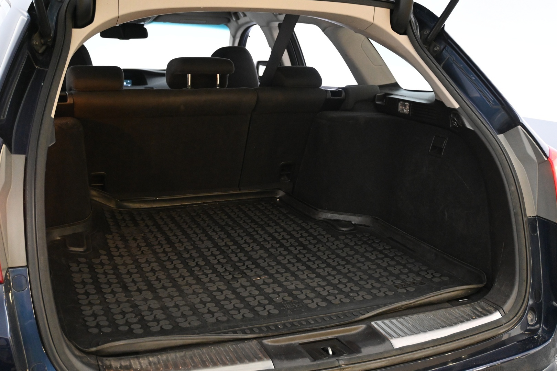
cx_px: 278
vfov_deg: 32.4
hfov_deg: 47.2
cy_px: 186
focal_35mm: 41
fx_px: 638
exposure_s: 1/40
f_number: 4.5
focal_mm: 27.5
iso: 4000
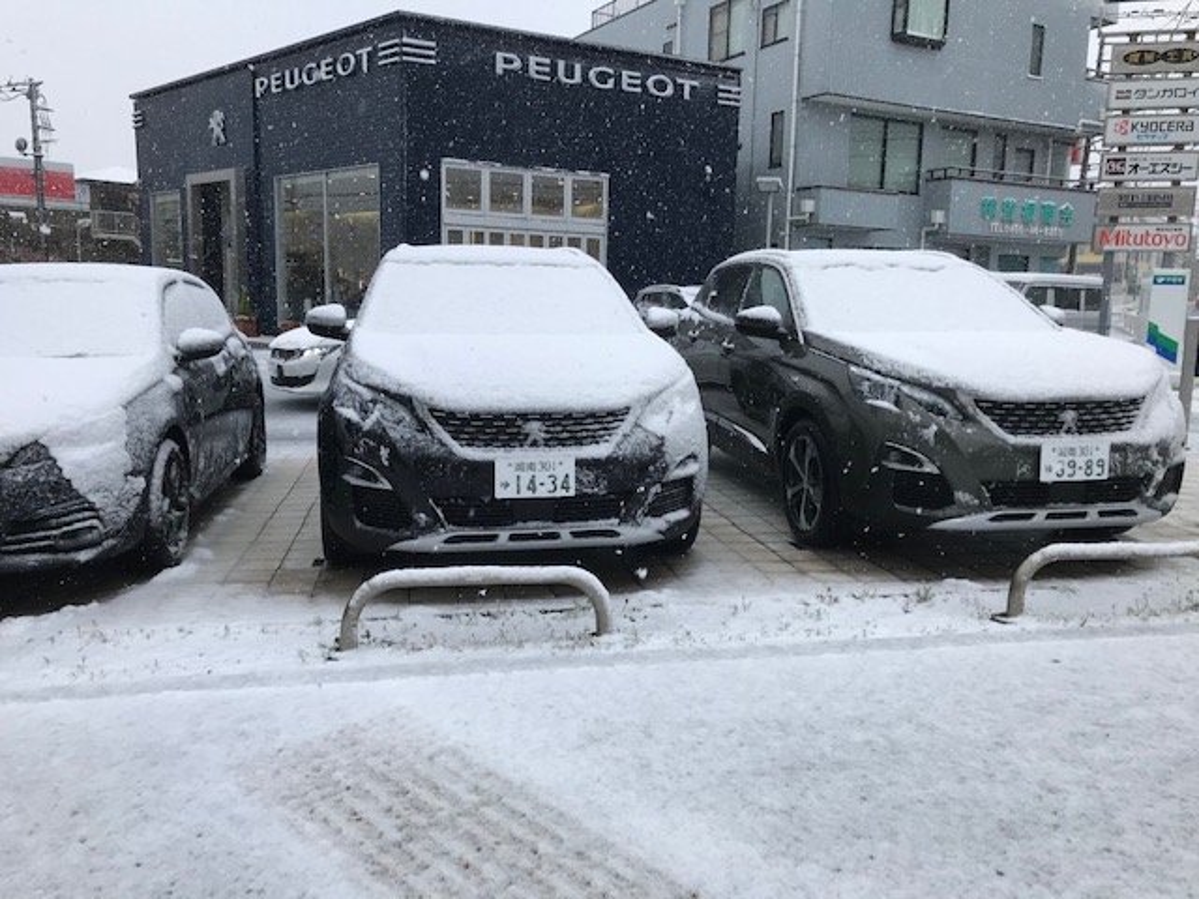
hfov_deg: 63.4
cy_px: 450
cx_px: 600
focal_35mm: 28
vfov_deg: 49.7
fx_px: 970
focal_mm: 3.99
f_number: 1.8
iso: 20
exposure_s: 1/584
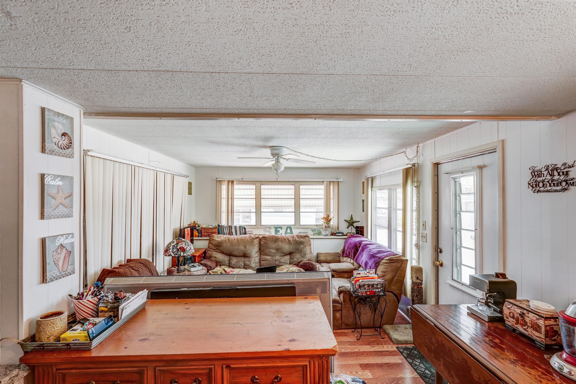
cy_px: 192
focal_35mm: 16
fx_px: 256
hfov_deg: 96.7
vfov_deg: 73.8
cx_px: 288
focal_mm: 16
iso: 400
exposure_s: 1/40
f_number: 8
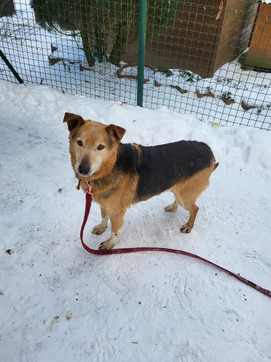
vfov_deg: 67.3
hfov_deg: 53.1
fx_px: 271
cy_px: 181
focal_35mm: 26
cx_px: 136
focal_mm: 5.4
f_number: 1.8
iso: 40
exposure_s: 1/514
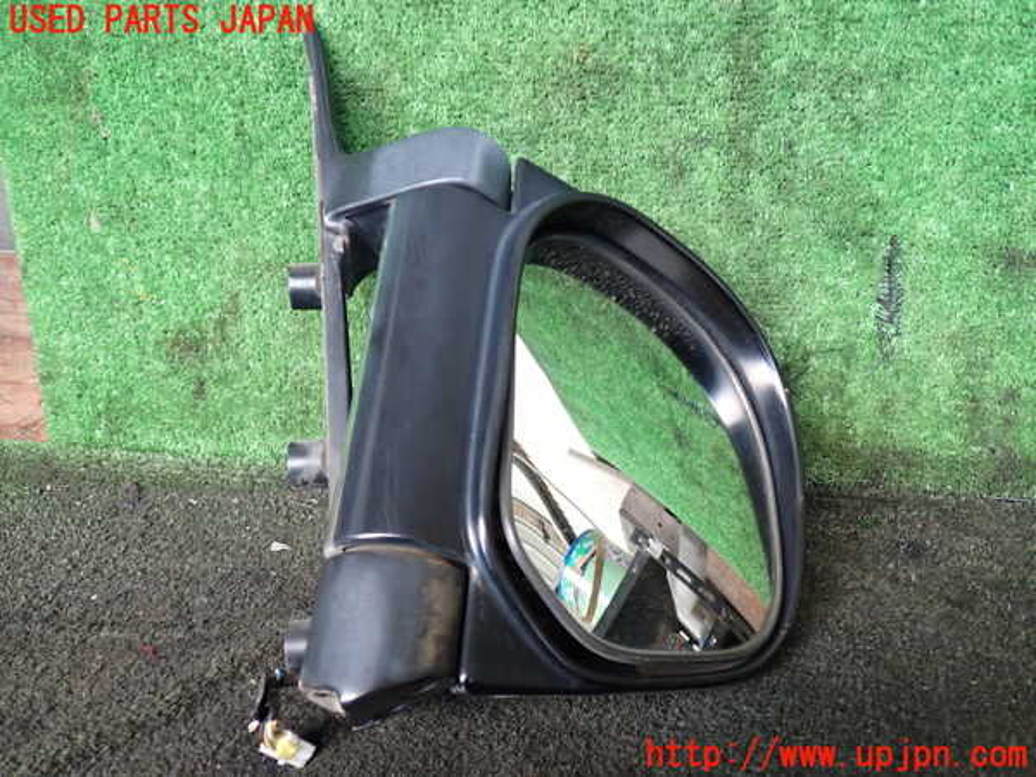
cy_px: 388
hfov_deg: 60.0
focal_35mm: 30
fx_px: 898
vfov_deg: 46.8
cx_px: 518
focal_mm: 5.4
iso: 400
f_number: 2.3
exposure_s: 1/30
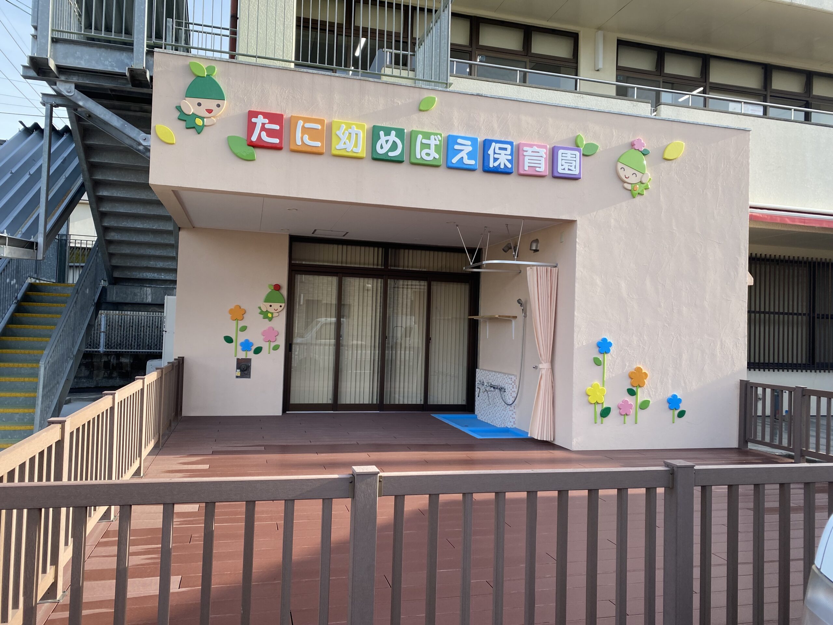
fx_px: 626
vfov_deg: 53.1
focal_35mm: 26
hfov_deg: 67.3
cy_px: 312
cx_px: 416
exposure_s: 1/630
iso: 32
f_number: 1.8
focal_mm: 4.25
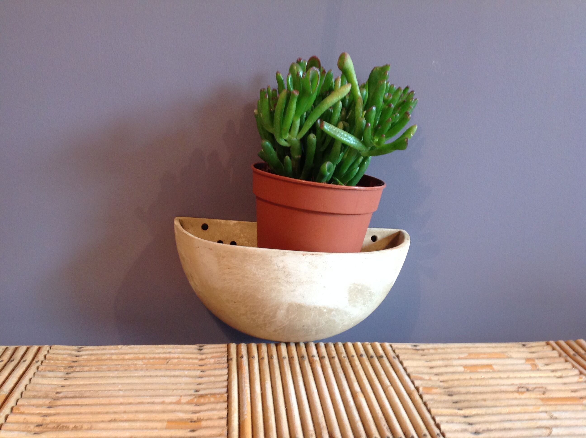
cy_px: 219
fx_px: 592
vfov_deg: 40.6
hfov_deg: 52.7
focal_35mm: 35
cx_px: 293
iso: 160
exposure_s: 1/15
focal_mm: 4.28
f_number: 2.4
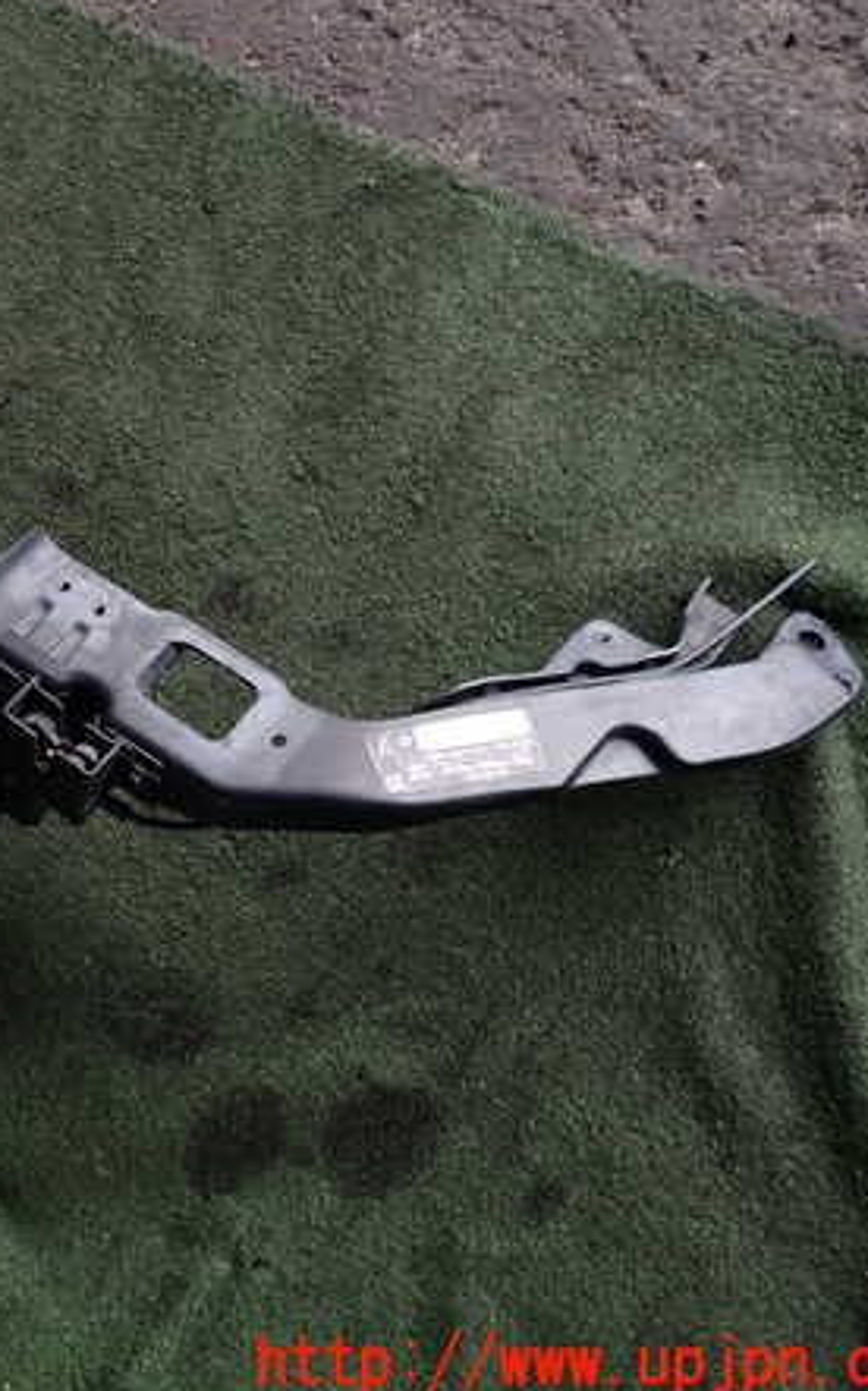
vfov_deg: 54.0
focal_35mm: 36
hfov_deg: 32.7
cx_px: 22
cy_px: 696
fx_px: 1363
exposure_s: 1/60
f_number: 2
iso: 125
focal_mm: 4.5
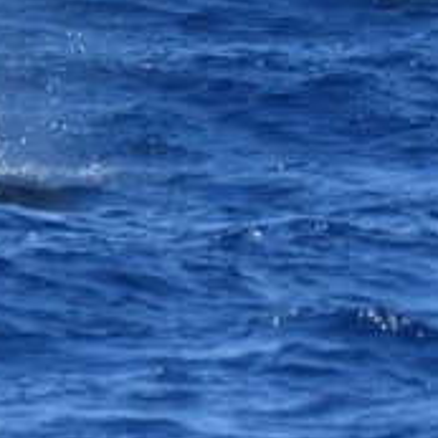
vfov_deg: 1.2
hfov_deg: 1.2
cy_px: -163
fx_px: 20271
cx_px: 410
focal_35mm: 1416
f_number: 6
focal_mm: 360
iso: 1250
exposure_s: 1/8000
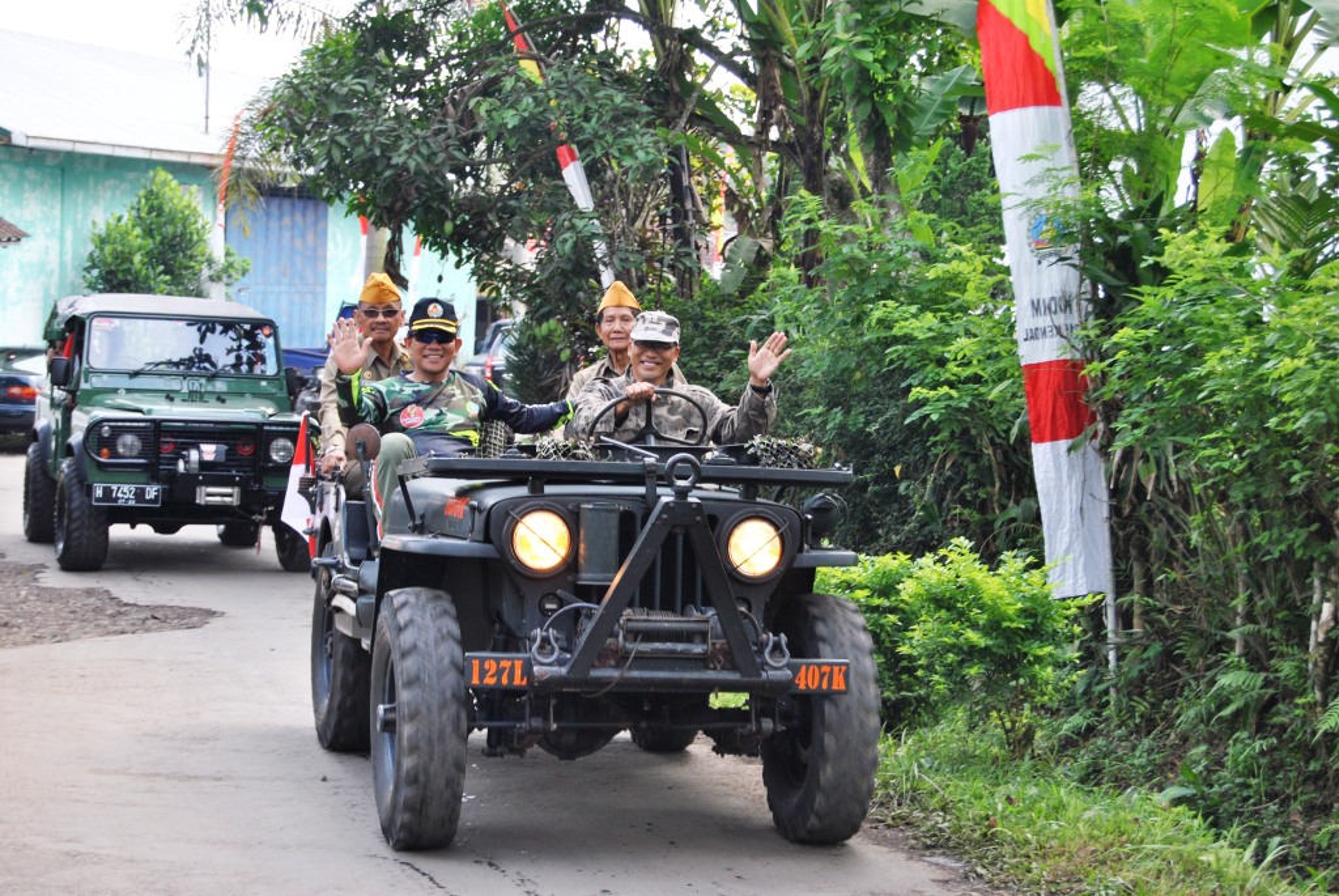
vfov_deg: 19.0
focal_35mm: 72
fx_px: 2681
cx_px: 670
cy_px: 448
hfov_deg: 28.0
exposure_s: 1/100
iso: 200
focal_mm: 48
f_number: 5.3
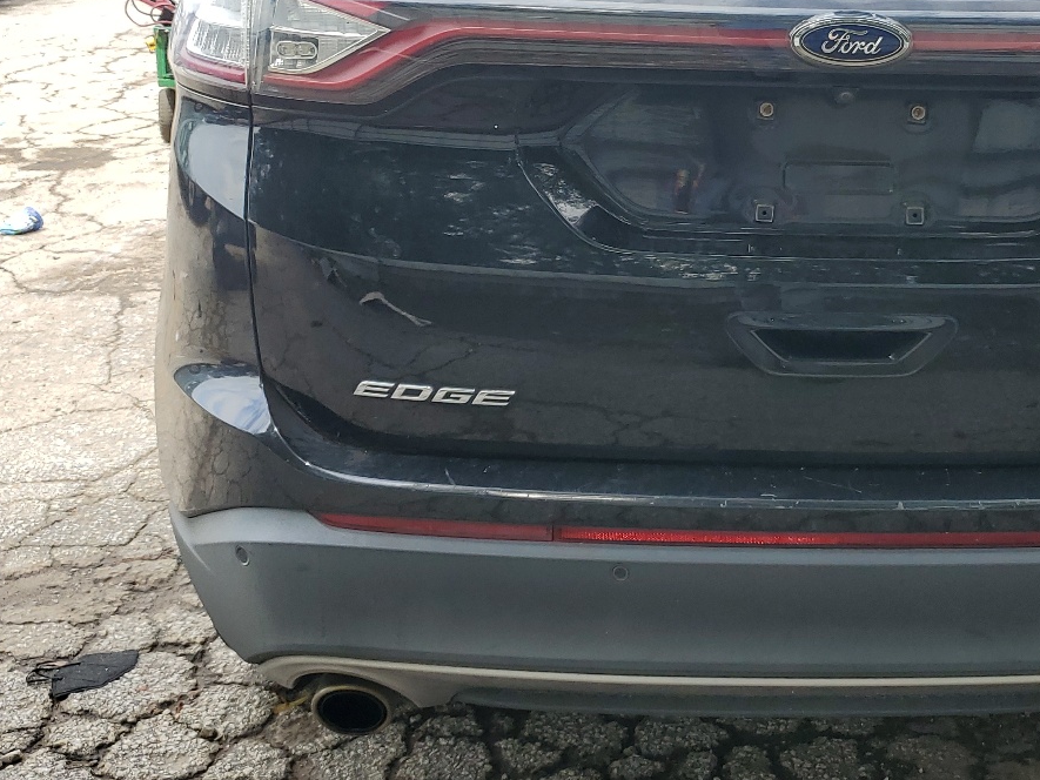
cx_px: 792
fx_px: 1412
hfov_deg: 39.2
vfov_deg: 30.7
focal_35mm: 47
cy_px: 268
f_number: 1.5
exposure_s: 1/833
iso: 50
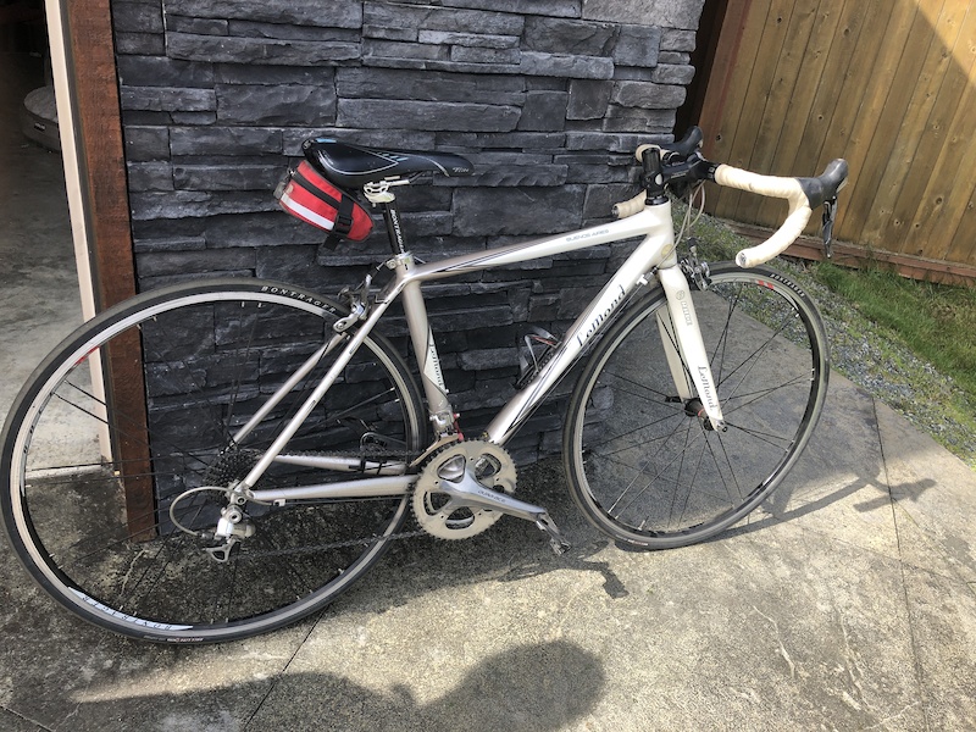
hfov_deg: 63.4
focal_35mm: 28
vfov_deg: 49.7
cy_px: 366
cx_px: 488
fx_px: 789
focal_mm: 4
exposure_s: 1/640
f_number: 1.8
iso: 20
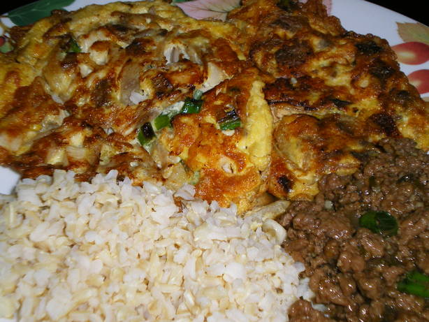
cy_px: 161
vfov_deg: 21.6
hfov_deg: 28.5
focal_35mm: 68
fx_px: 843
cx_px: 214
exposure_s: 1/60
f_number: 4.4
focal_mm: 11.3
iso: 200
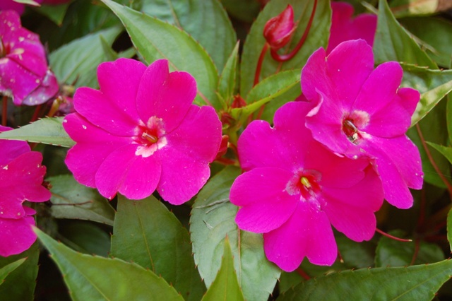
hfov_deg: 27.0
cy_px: 150
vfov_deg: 18.2
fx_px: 941
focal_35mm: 75
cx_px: 226
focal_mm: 50
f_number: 5.6
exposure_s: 1/60
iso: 500
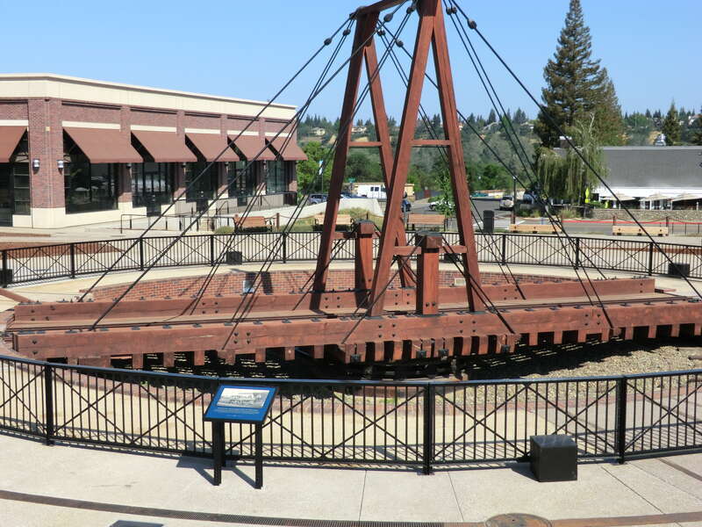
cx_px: 351
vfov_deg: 30.9
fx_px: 953
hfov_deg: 40.4
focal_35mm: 47
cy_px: 264
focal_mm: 8.4
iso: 80
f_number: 4
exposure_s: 1/800
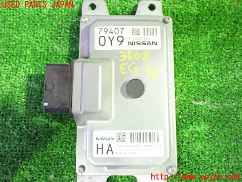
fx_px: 210
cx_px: 121
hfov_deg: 60.0
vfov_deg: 46.8
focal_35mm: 30
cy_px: 91
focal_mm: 5.4
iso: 1250
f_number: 2.3
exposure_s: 1/30
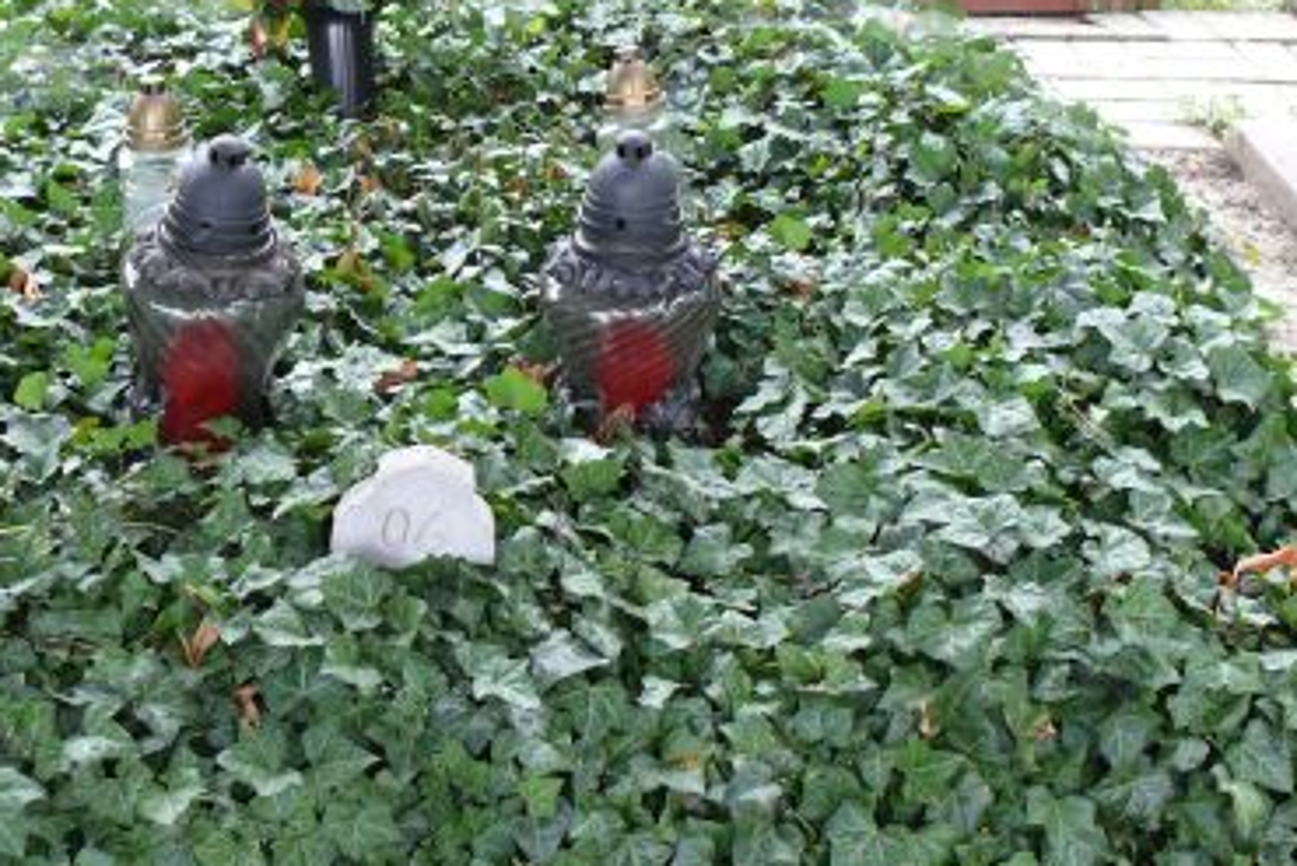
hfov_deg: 31.6
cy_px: 515
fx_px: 2271
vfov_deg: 21.6
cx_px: 417
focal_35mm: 63
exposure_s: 1/60
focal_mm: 7.4
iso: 100
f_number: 2.8
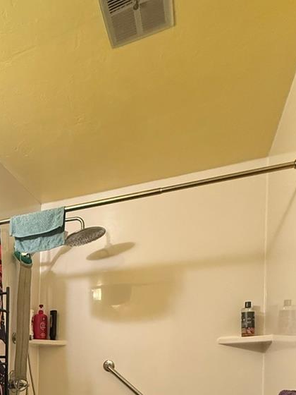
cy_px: 367
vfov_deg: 51.7
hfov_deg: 43.6
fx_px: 342
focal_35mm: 30
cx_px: 42
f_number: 2.2
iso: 640
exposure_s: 1/60
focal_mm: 2.22
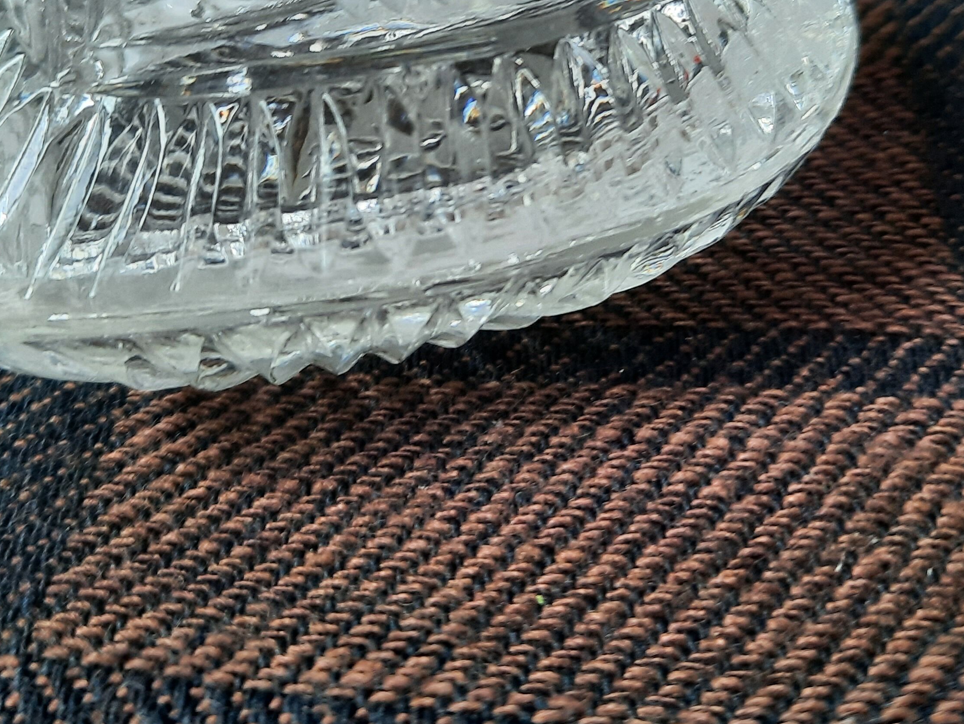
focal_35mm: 45
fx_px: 1253
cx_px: 461
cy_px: 157
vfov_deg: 31.4
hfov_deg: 42.1
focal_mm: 4.6
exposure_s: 1/50
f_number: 2
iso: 100
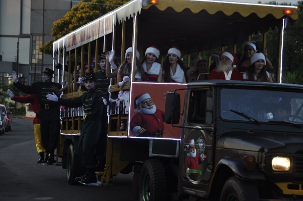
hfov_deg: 18.2
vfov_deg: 12.1
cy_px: 100
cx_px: 152
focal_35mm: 112
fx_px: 945
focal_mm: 75
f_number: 5.3
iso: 640
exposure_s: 1/200
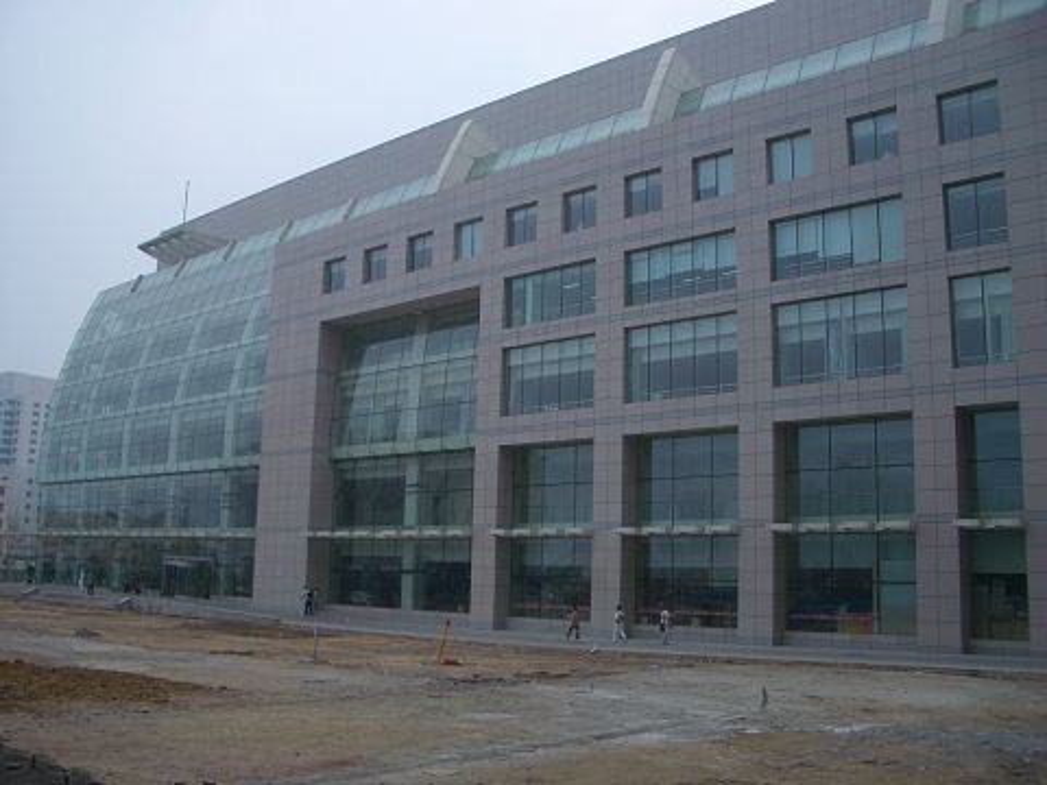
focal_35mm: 35
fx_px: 1059
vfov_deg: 40.7
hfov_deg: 52.6
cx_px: 524
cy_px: 392
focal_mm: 5.8
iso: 50
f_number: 4.3
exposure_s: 1/320
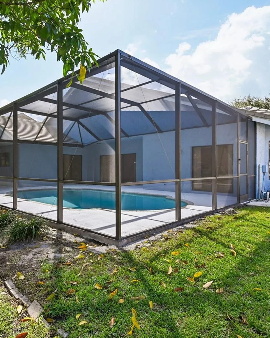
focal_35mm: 24
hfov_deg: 59.3
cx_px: 124
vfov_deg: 70.9
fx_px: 237
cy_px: 167
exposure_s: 1/1000
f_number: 8
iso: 800
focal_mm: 16.5
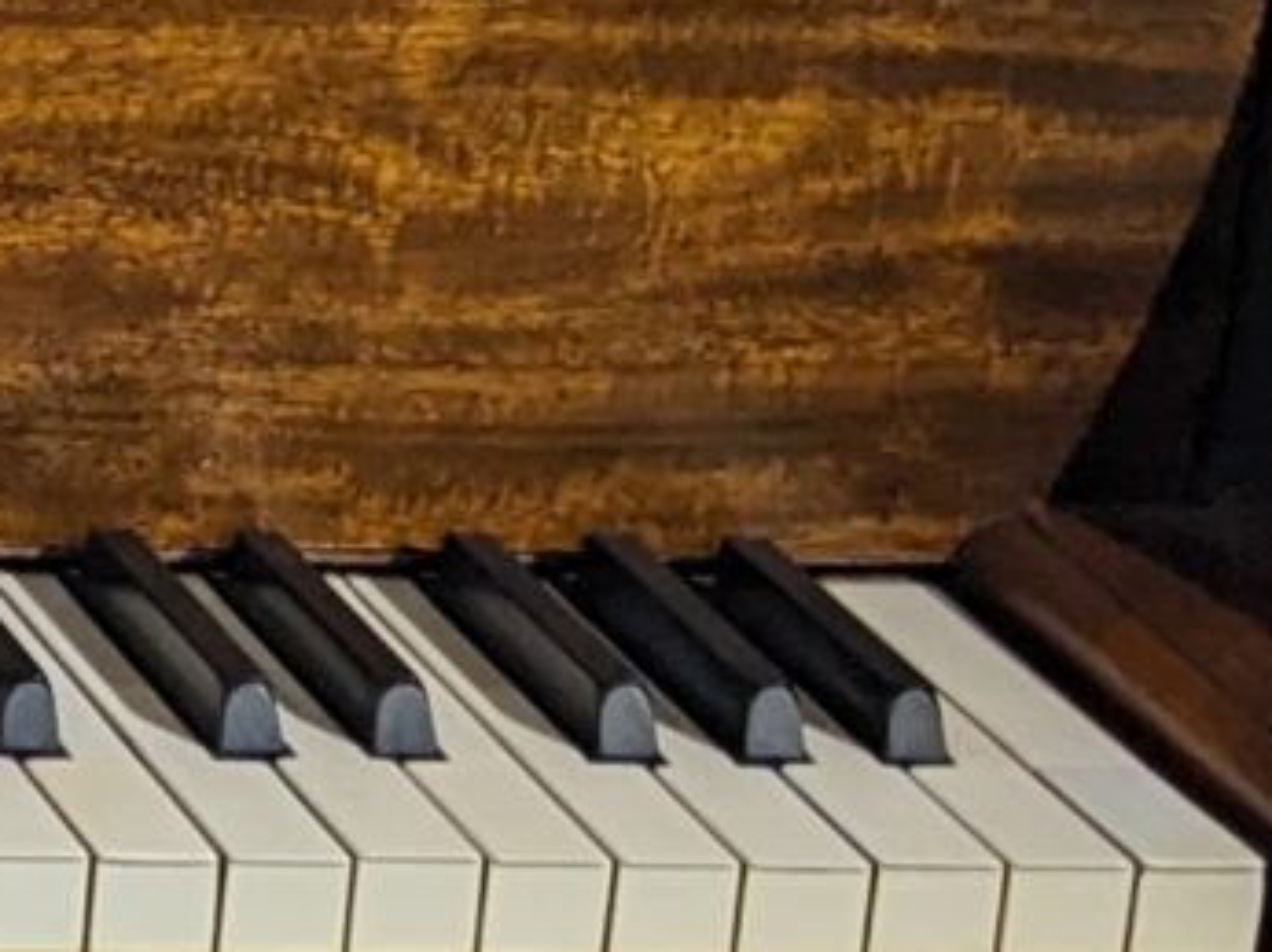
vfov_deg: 7.4
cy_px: 40
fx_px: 7344
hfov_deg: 8.7
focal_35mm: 200
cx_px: -2143
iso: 66
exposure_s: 1/24
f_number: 1.73
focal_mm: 4.38
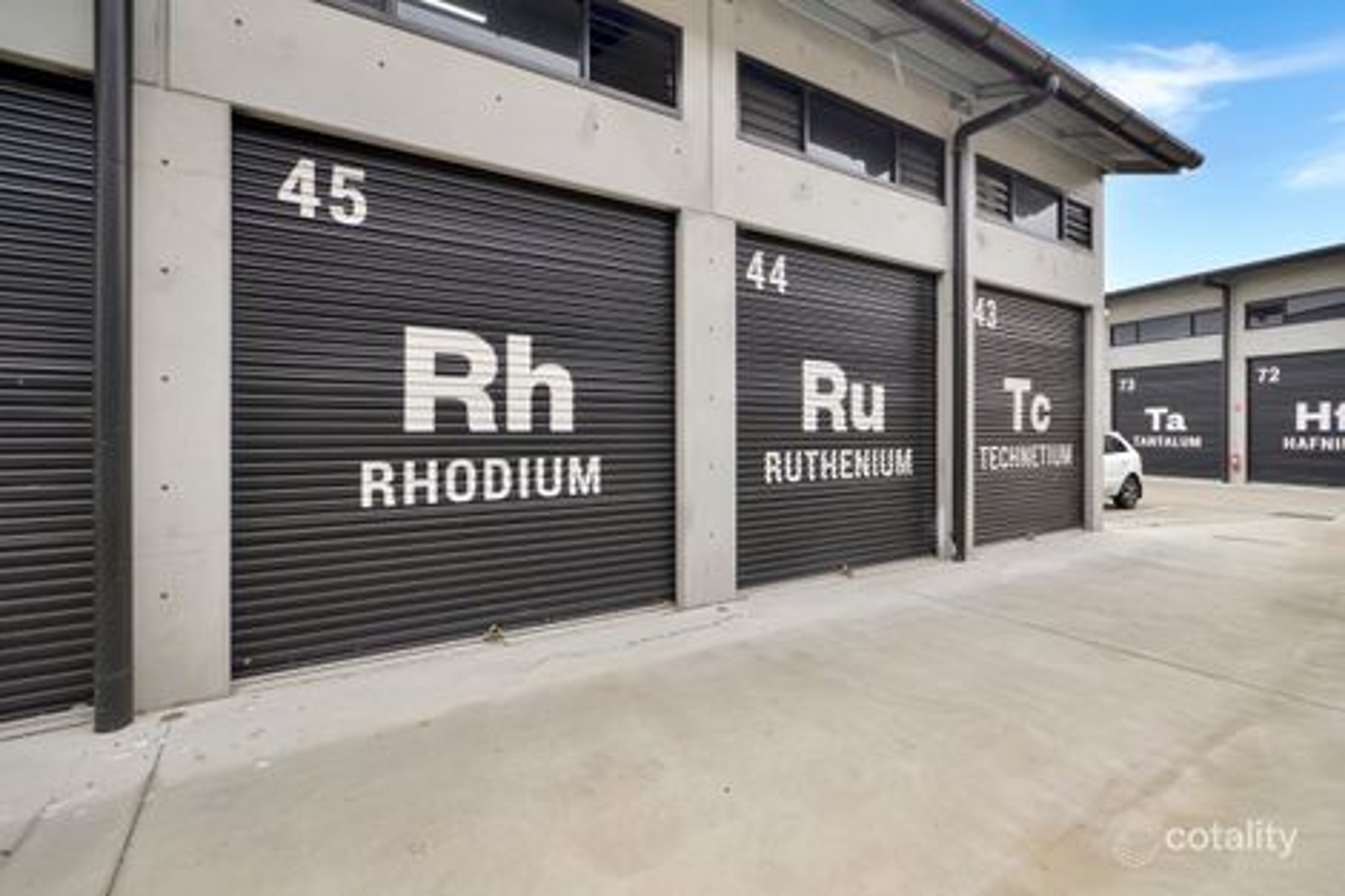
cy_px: 448
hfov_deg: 100.4
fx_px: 560
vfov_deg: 77.3
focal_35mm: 15
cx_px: 672
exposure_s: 1/250
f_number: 8
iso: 180
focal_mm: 10
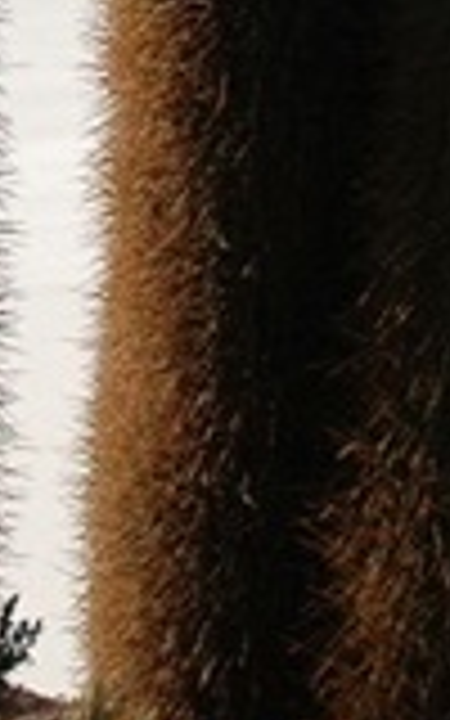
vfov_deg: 7.2
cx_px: 578
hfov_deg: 4.6
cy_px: -580
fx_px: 5578
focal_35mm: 284
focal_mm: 29
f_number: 5.6
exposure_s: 1/1500
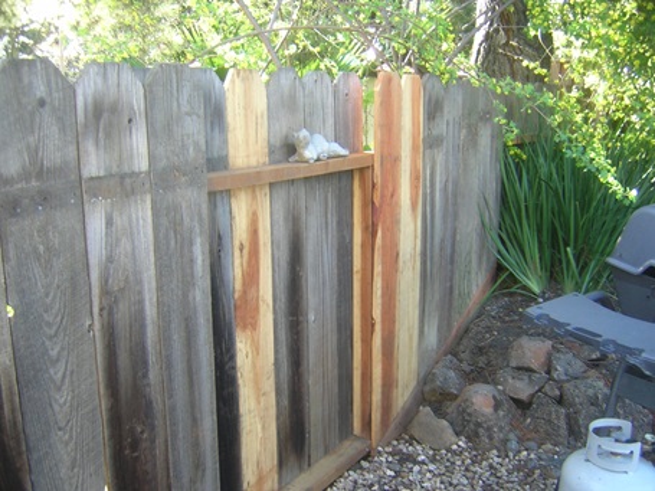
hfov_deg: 51.4
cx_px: 328
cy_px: 246
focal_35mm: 36
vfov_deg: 39.6
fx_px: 681
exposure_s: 1/36.5
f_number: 2.6
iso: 100
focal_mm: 4.7
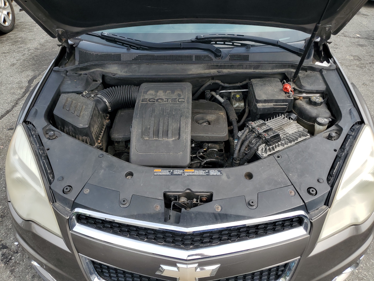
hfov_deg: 67.3
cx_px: 187
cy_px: 140
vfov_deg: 53.1
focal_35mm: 26
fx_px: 281
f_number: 1.5
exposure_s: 1/1250
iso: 50
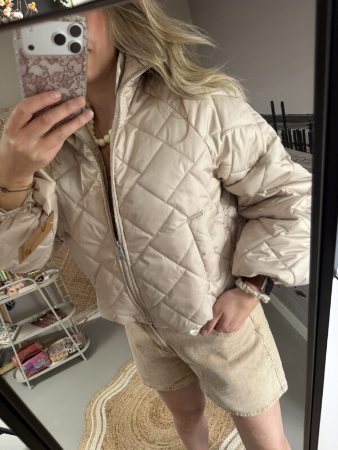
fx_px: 312
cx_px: 169
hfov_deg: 56.8
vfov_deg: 71.6
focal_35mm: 24
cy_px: 225
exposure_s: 1/105
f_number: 1.78
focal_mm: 6.76
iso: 200
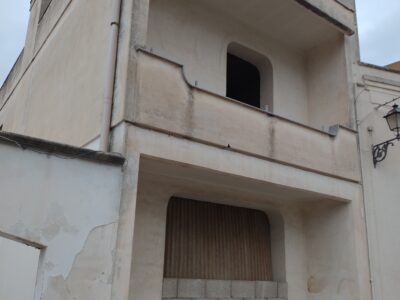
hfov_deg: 69.4
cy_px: 150
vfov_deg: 54.9
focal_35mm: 25
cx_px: 200
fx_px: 289
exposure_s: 1/60
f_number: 1.7
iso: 306
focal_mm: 4.71
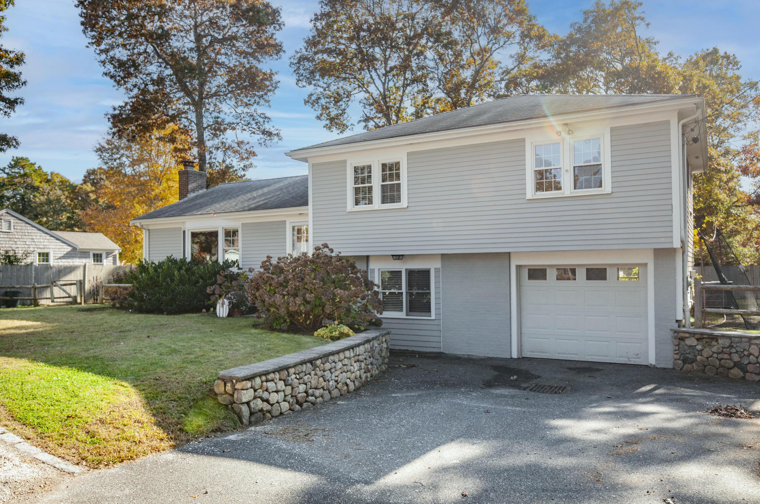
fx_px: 538
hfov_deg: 70.5
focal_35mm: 26
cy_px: 252
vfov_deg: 50.3
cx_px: 380
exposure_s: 1/640
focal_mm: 17
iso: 200
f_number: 3.5
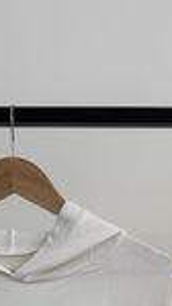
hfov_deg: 12.8
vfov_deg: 20.4
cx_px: 168
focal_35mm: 93
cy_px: 429
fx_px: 757
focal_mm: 6.76
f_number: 1.78
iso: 64
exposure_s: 1/180
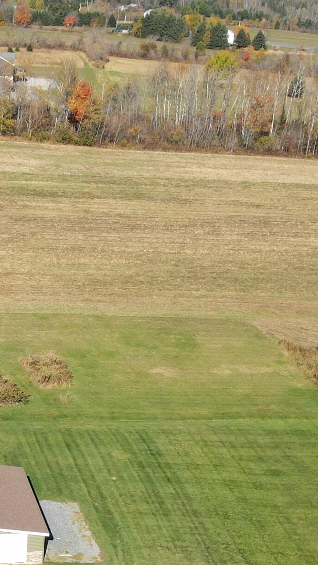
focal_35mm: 64
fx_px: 960
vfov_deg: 32.3
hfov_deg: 17.7
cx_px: -90
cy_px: 418
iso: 100
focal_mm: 4.5
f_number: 2.8
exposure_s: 1/667
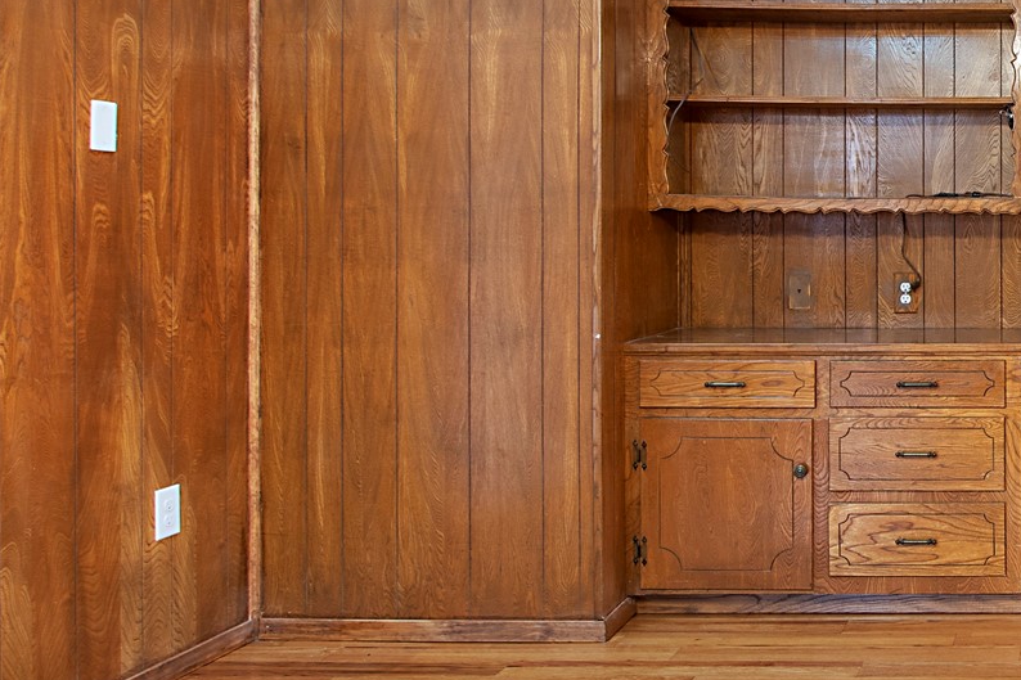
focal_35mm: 41
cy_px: 197
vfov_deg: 32.2
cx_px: 1107
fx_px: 1162
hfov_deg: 39.4
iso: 100
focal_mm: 10
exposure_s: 1/1.25
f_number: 5.6
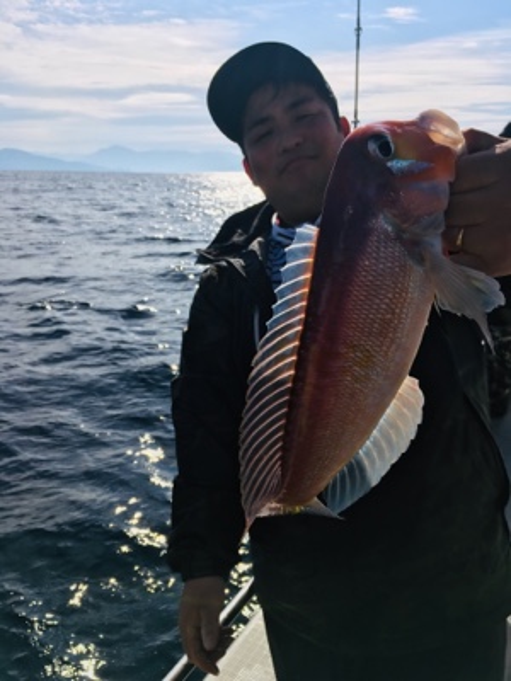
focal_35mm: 29
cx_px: 256
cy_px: 340
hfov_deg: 48.2
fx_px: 571
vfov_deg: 61.7
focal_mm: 4.15
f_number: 2.2
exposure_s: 1/4049
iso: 25
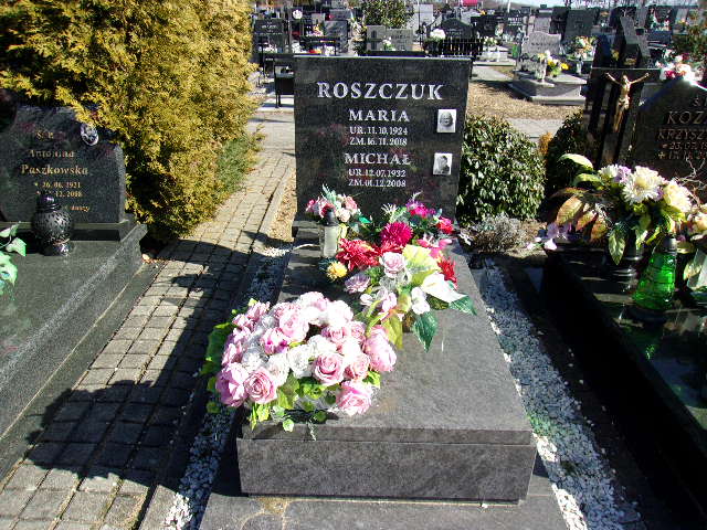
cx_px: 354
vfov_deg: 51.4
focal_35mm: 27
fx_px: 551
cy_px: 265
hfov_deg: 65.3
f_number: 10.4
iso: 80
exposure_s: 1/56
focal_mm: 4.9
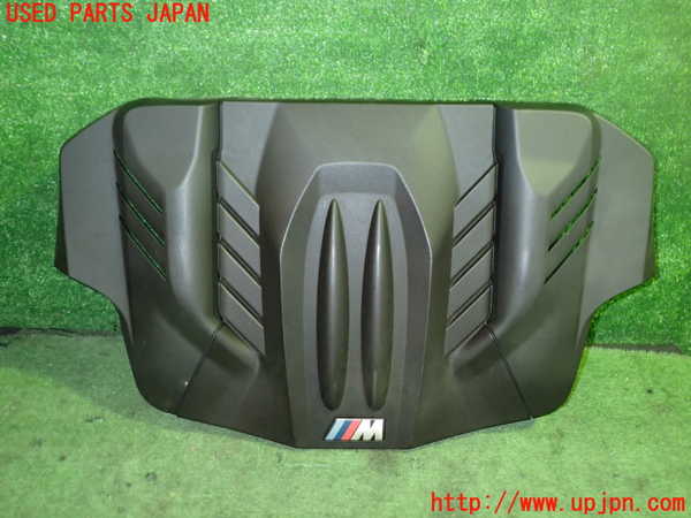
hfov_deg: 60.0
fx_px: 599
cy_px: 259
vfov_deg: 46.8
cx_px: 346
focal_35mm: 30
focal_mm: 5.4
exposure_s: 1/30
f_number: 2.3
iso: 250
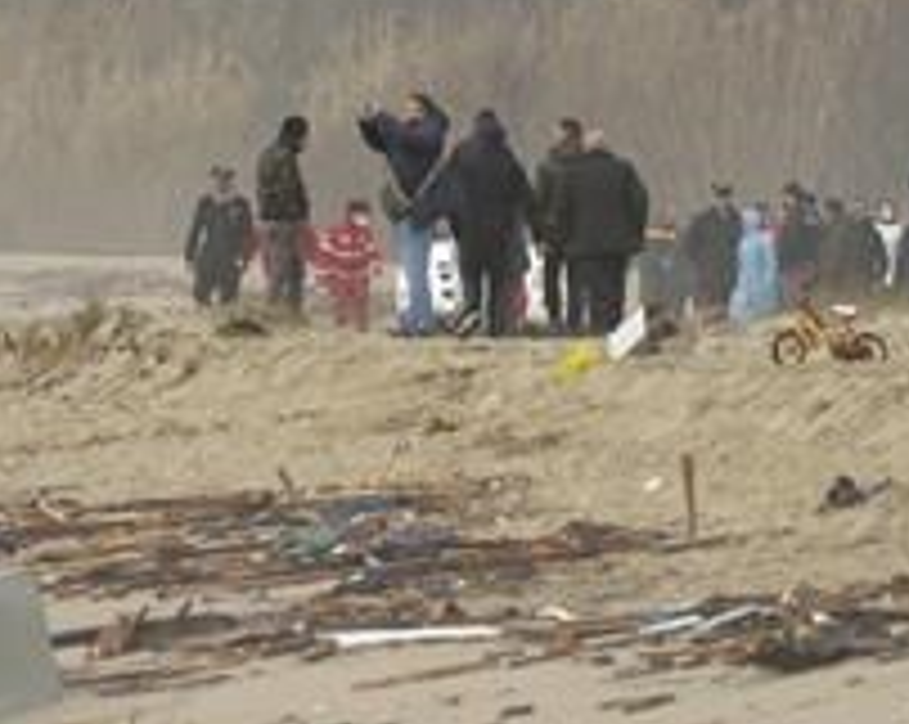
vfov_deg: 1.3
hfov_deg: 1.6
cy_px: 119
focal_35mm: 1210
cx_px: 410
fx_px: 32505
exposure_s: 1/1000
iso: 250
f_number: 5.6
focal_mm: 400
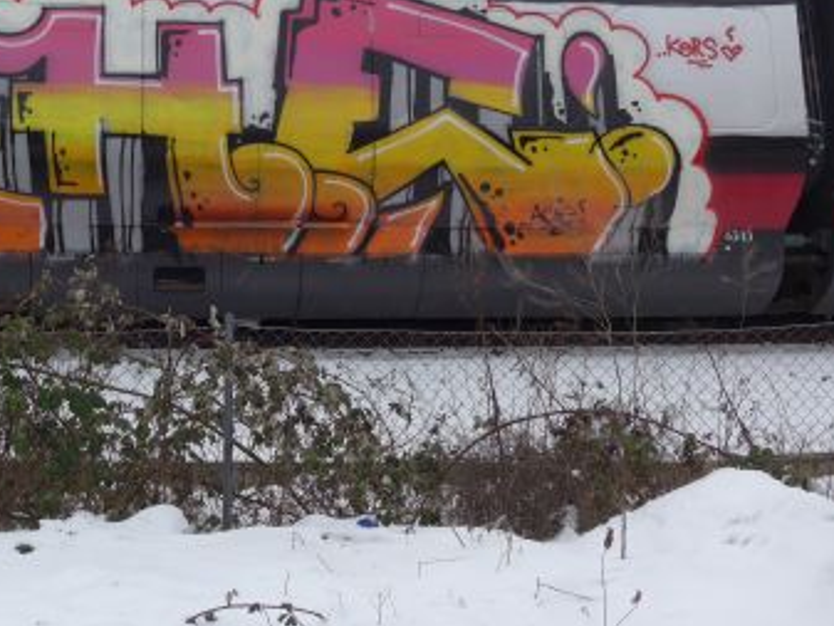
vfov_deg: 33.3
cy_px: 202
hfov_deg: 42.7
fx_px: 1036
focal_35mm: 43
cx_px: 223
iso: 80
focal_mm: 6
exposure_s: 1/160
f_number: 2.8
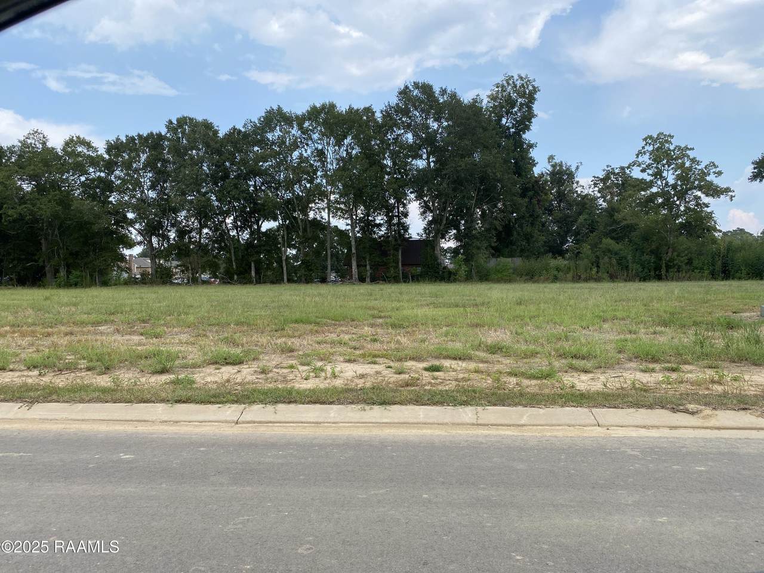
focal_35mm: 26
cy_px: 286
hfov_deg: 67.3
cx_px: 382
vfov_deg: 53.1
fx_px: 574
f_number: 1.8
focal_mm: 4.25
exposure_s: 1/1147
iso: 32
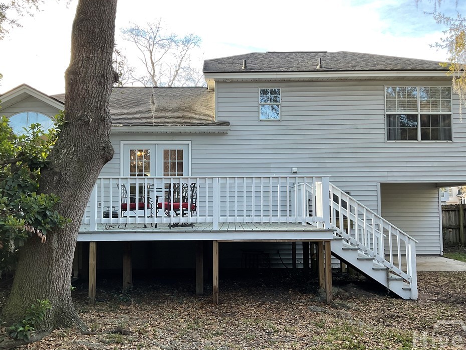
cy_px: 187
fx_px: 431
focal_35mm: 32
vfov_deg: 44.1
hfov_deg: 56.8
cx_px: 224
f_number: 1.8
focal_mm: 3
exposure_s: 1/120
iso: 25
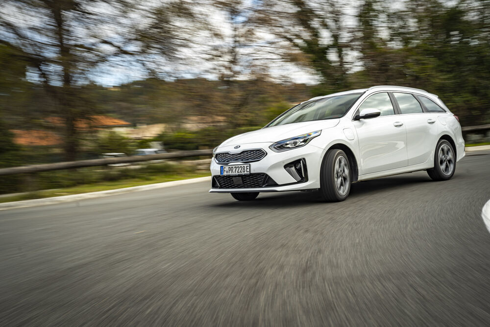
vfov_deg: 34.2
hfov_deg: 49.5
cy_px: 164
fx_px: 531
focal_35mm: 39
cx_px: 245
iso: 100
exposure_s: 1/30
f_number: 10
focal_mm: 39
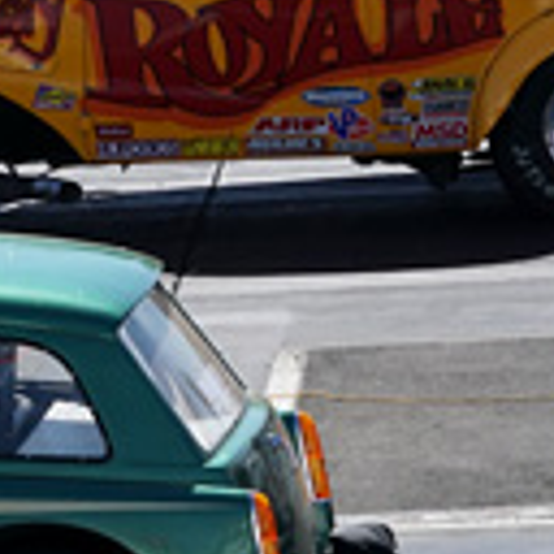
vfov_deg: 2.7
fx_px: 11697
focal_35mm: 646
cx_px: 39
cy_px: 247
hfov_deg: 2.7
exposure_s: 1/1000
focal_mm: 130
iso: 320
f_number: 7.1
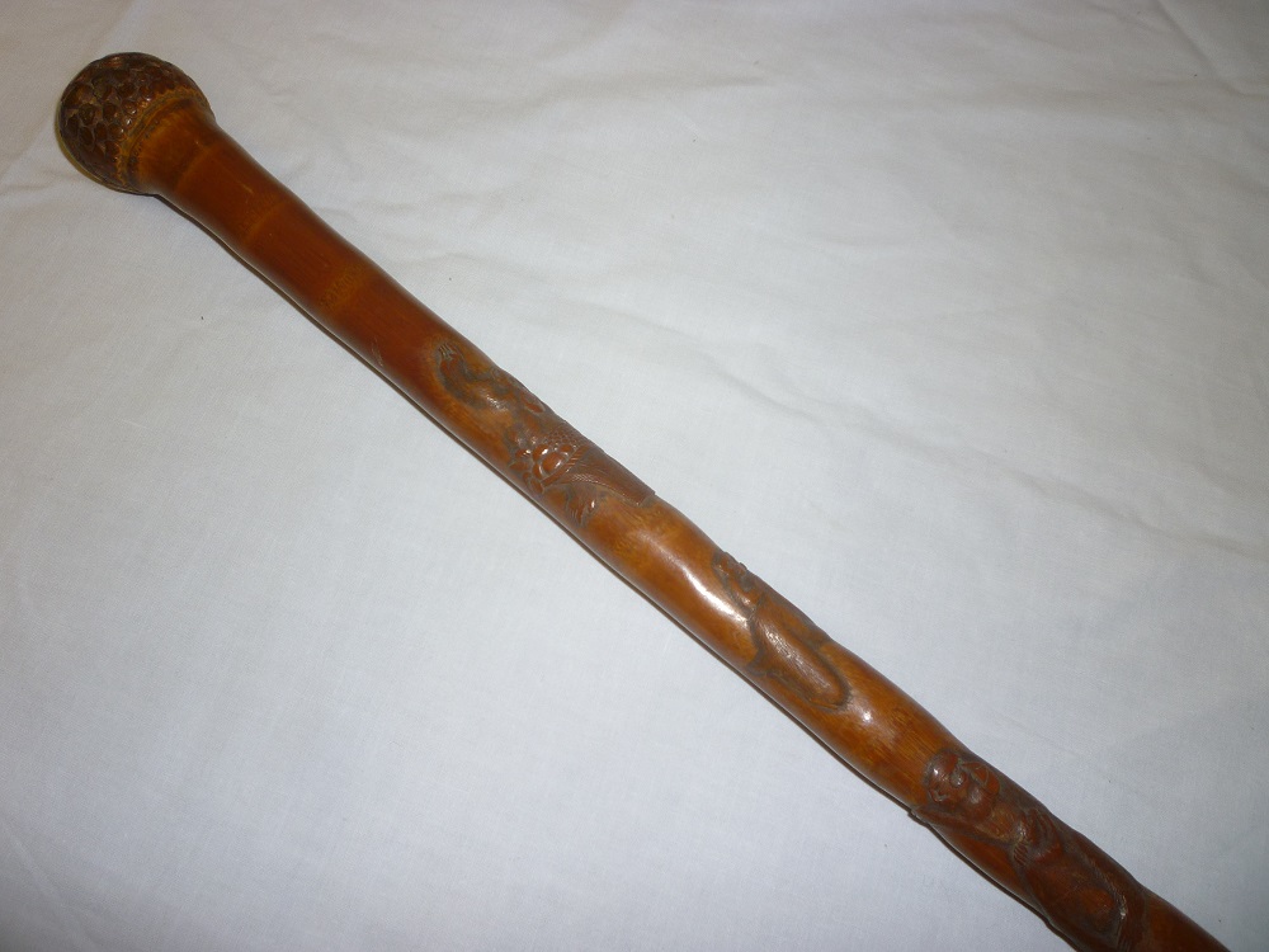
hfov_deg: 61.7
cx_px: 634
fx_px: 1063
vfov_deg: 48.2
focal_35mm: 29
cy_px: 476
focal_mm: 5.2
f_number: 3.3
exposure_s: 1/30
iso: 100
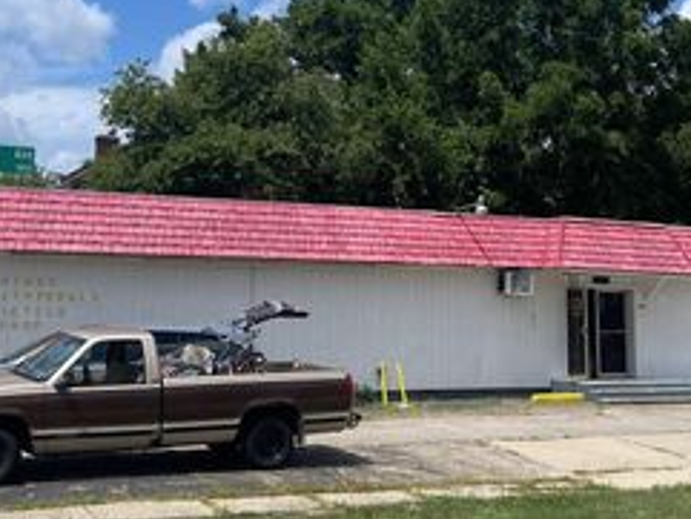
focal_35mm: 54
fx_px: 1078
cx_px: 410
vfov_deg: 27.0
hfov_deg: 35.4
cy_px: 196
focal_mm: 5.1
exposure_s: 1/5917
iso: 50
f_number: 1.6
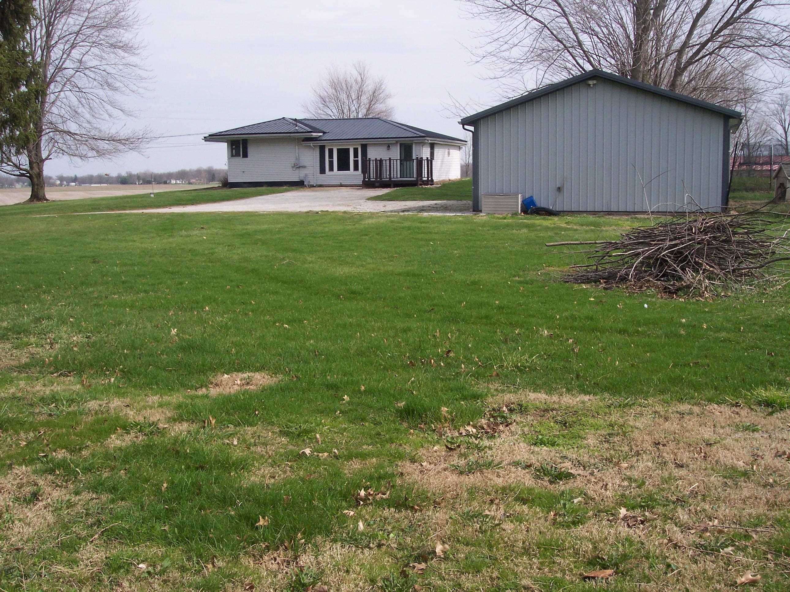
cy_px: 296
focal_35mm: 38
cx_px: 395
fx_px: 867
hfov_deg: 49.0
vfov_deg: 37.7
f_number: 4.8
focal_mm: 8
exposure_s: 1/700
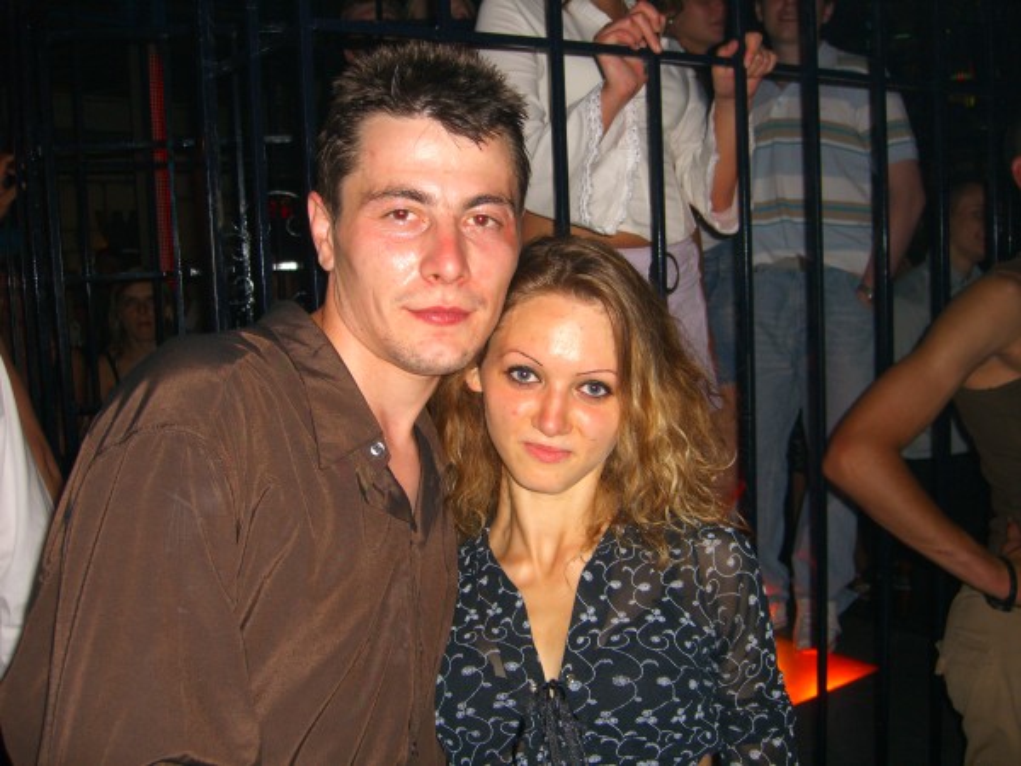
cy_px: 383
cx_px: 510
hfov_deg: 49.0
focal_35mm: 38
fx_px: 1121
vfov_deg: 37.7
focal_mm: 7.9
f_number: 2.8
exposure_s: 1/60
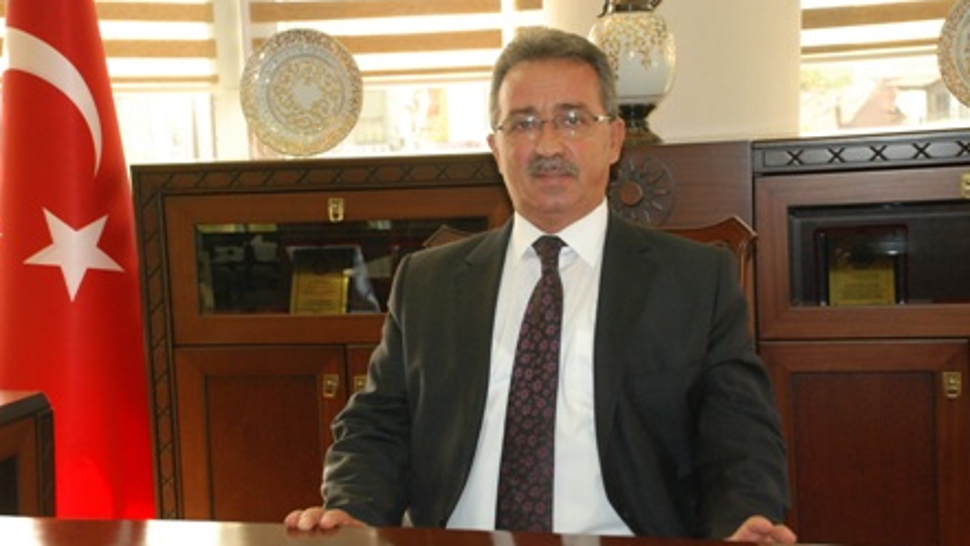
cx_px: 486
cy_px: 299
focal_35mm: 64
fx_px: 1646
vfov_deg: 18.8
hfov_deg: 32.8
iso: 1000
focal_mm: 40
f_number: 5
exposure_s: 1/60
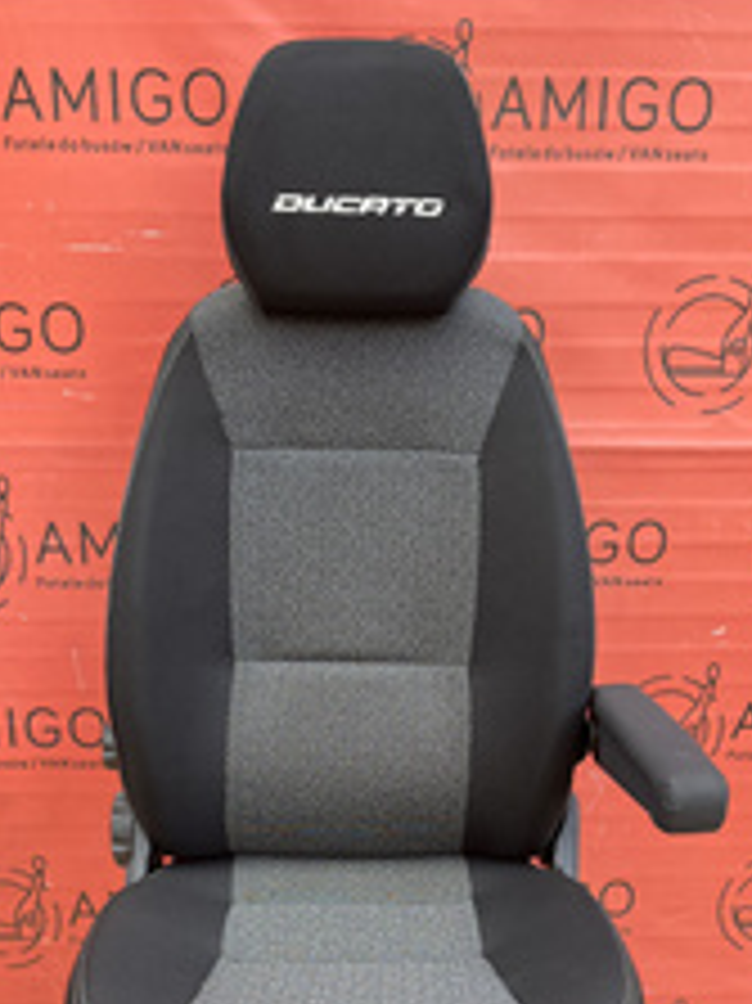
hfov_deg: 34.3
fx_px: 1218
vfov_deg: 42.9
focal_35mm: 42
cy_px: 792
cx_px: 347
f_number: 1.6
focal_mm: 5.1
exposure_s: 1/122
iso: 50
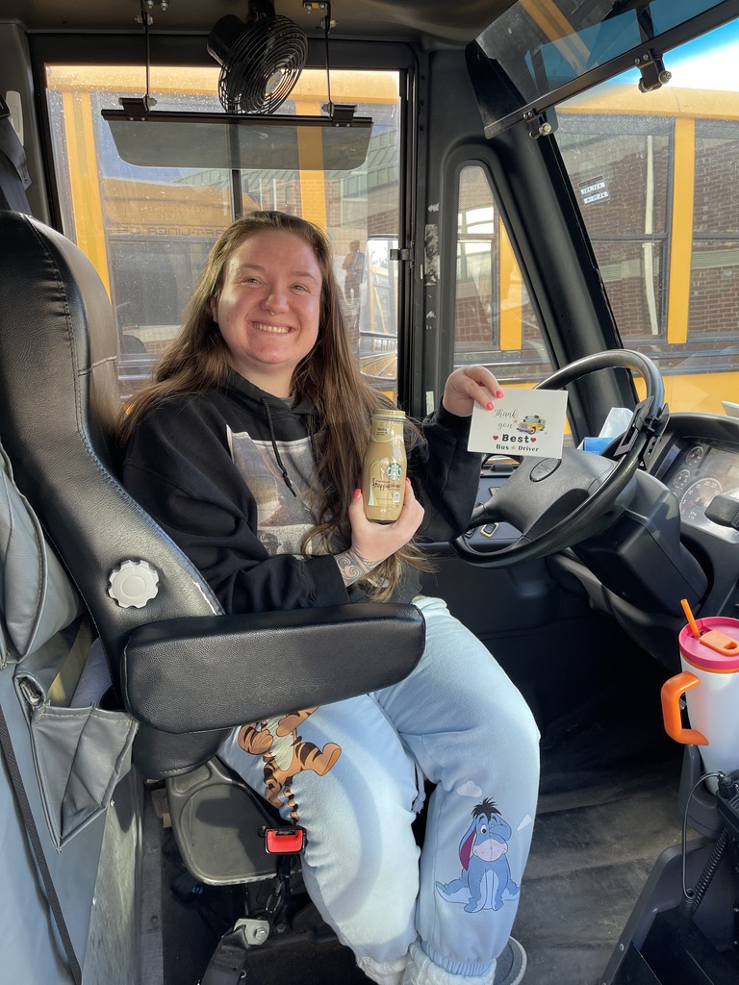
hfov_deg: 54.9
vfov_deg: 69.4
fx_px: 712
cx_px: 370
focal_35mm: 25
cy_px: 492
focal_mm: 5.1
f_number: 1.6
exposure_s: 1/121
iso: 50
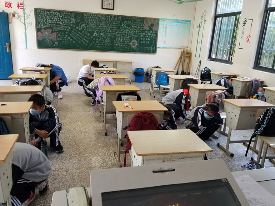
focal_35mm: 27
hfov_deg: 65.3
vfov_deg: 51.4
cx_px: 133
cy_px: 104
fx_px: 215
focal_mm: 4.25
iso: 80
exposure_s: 1/50
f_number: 1.7
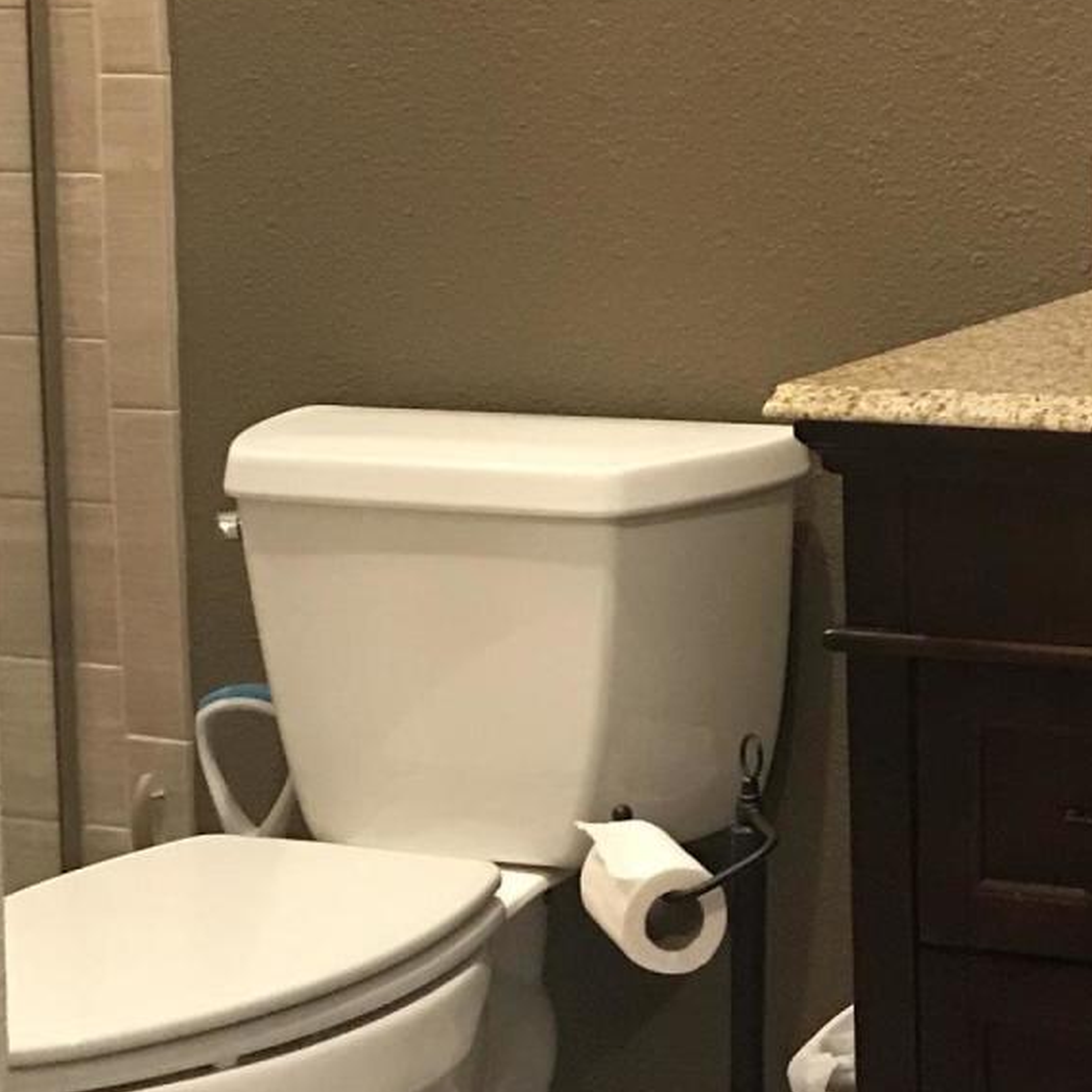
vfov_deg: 19.5
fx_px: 3105
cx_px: 1311
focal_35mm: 87
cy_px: 48
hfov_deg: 18.9
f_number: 1.8
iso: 80
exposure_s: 1/15
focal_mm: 3.99
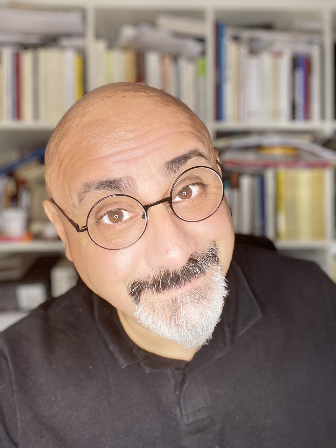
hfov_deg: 46.8
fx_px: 388
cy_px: 224
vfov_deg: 60.0
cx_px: 168
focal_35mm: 30
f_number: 2.2
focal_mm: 2.71
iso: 400
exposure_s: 1/27
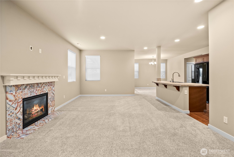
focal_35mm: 14
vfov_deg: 81.3
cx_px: 117
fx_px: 91
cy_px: 78
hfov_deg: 104.2
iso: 1000
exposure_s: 1/2
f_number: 7.1
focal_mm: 14
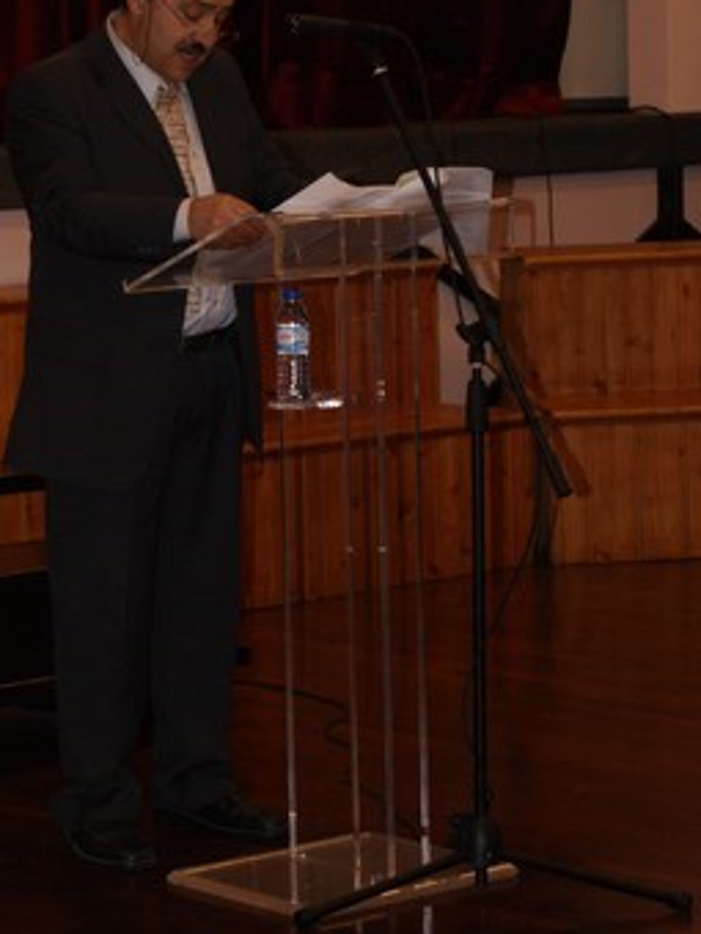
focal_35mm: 140
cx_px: 238
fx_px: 3776
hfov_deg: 10.6
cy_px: 398
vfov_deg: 14.1
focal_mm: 55
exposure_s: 1/80
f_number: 5.6
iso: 400
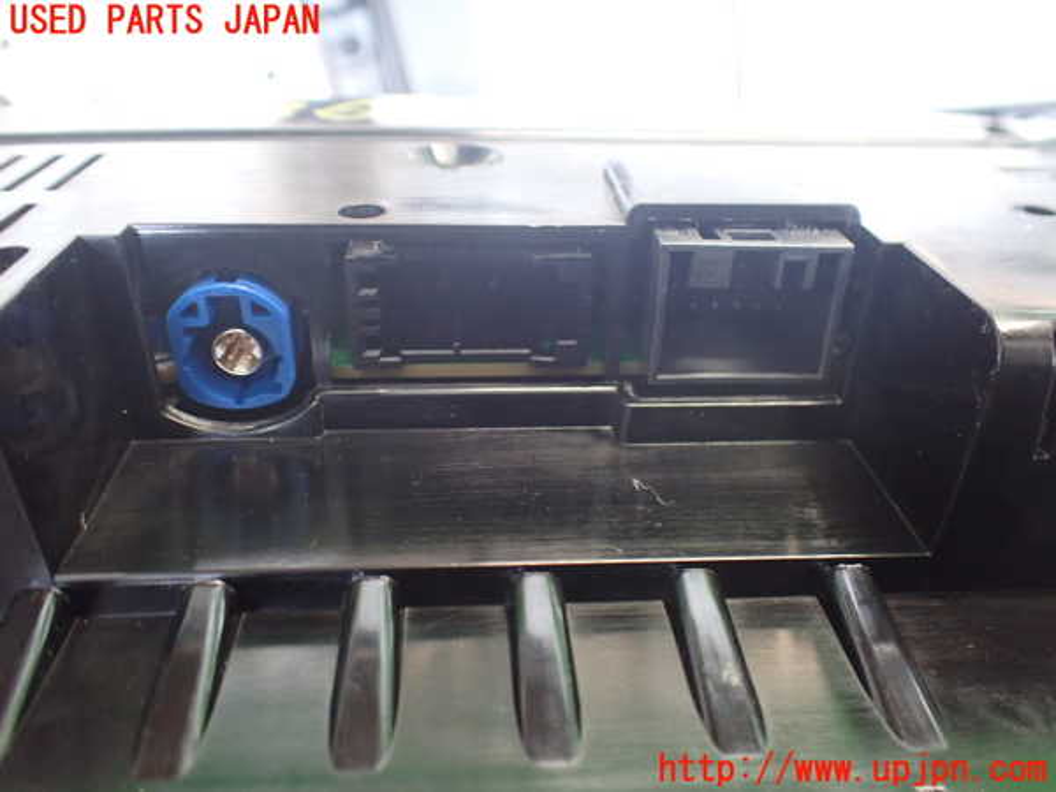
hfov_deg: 60.0
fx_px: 915
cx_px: 528
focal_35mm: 30
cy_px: 396
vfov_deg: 46.8
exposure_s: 1/40
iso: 800
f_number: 2.3
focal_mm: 5.4
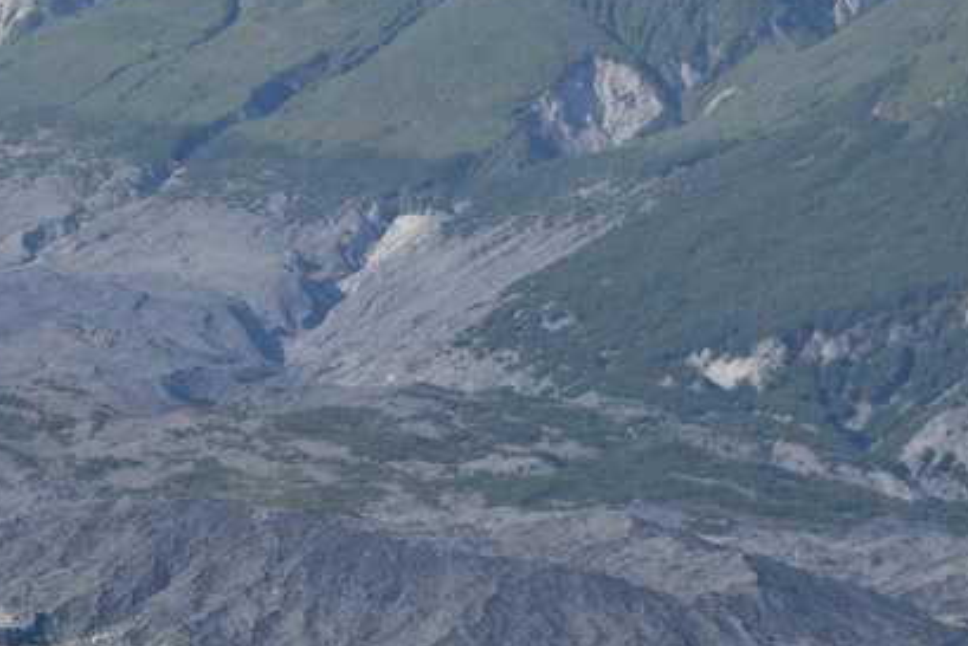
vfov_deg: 3.3
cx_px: -454
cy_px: -80
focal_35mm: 422
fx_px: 11350
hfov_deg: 4.9
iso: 100
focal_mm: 135
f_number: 8
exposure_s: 1/320
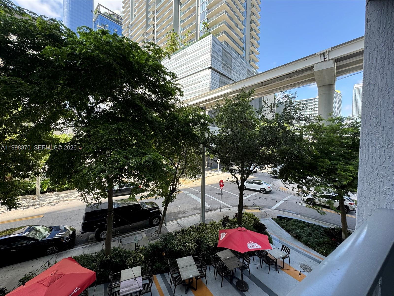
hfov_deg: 102.1
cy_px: 148
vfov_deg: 85.7
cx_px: 197
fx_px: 159
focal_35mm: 14
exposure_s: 1/183
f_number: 2.2
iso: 40
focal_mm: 2.22
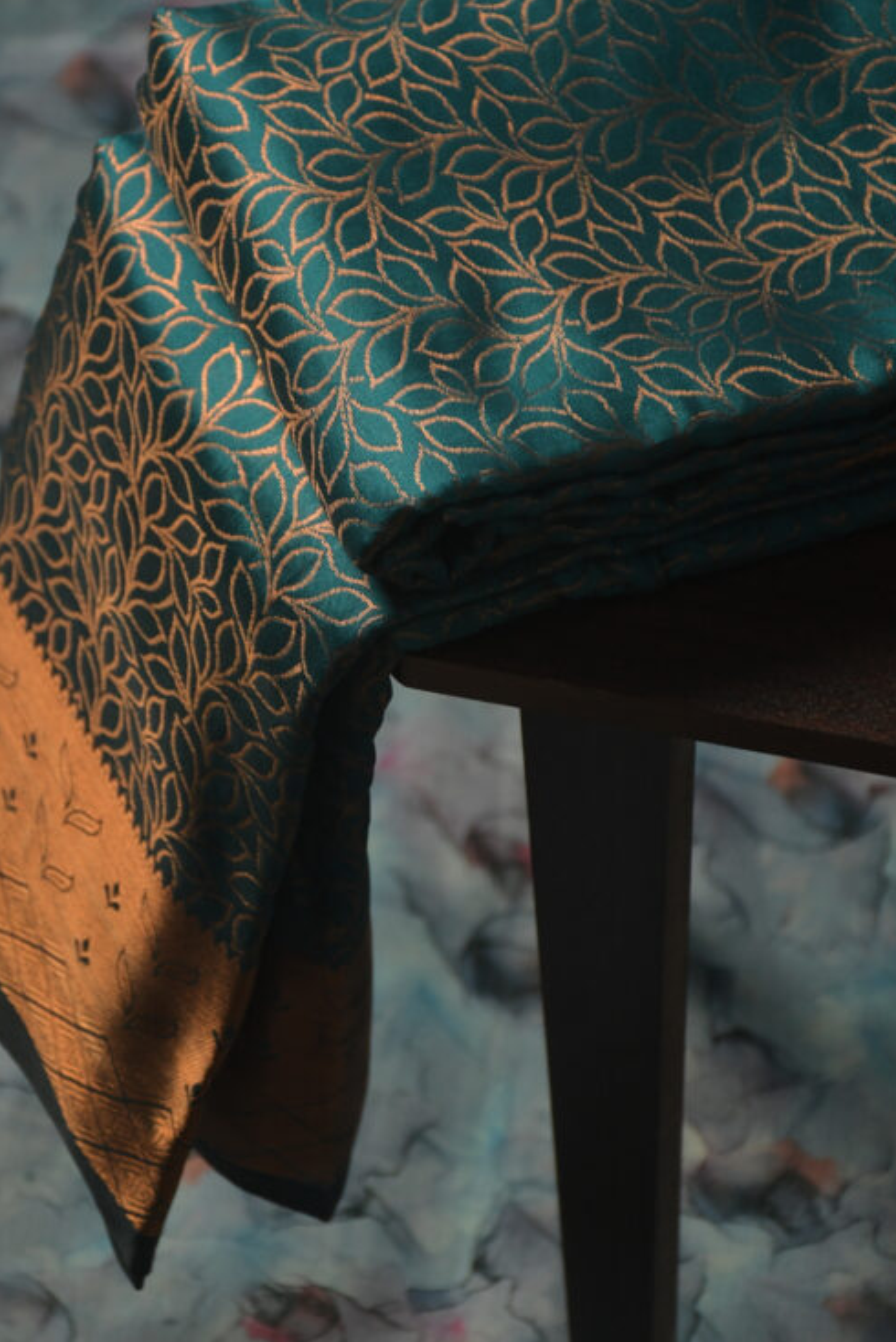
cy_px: 589
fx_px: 6489
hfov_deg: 7.9
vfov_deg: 11.8
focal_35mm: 174
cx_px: 355
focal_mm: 95
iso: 2000
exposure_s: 1/160
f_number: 5.3
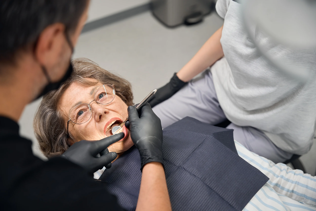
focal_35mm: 53
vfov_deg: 25.7
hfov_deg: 37.7
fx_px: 463
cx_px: 158
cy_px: 106
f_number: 2.8
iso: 500
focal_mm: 52.7
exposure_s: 1/250
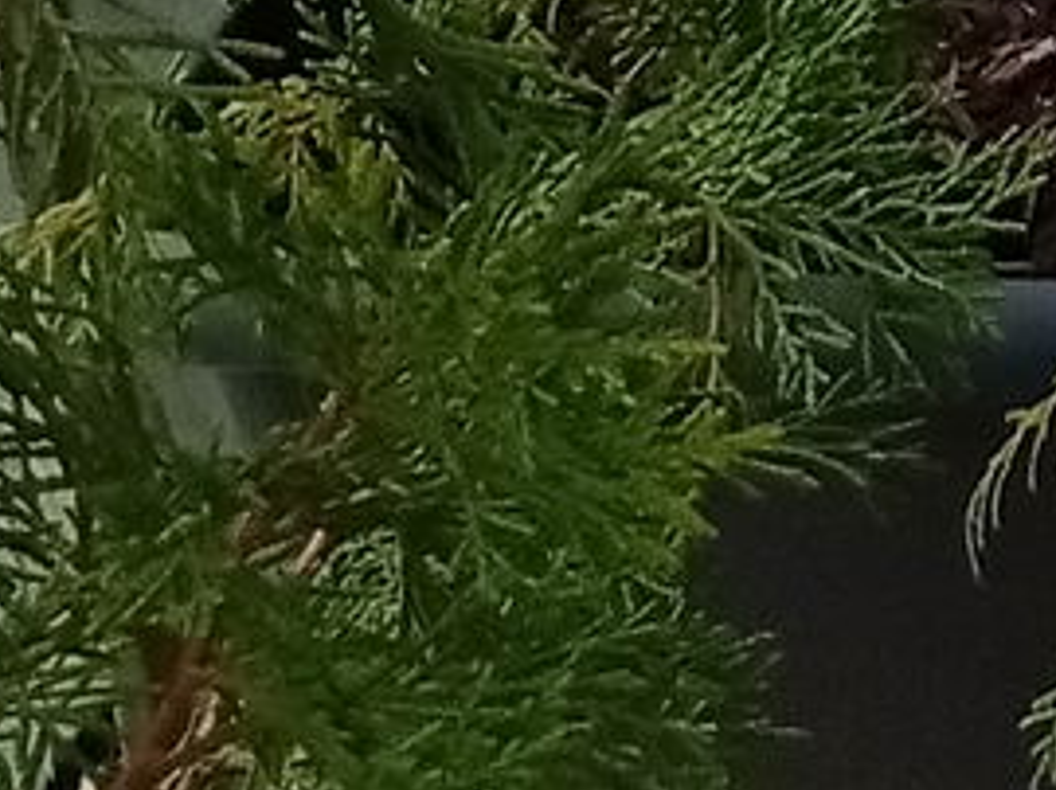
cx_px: 2507
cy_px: -1934
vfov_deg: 6.2
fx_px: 6492
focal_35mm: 213
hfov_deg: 8.5
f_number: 1.8
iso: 177
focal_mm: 3.84
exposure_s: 1/50
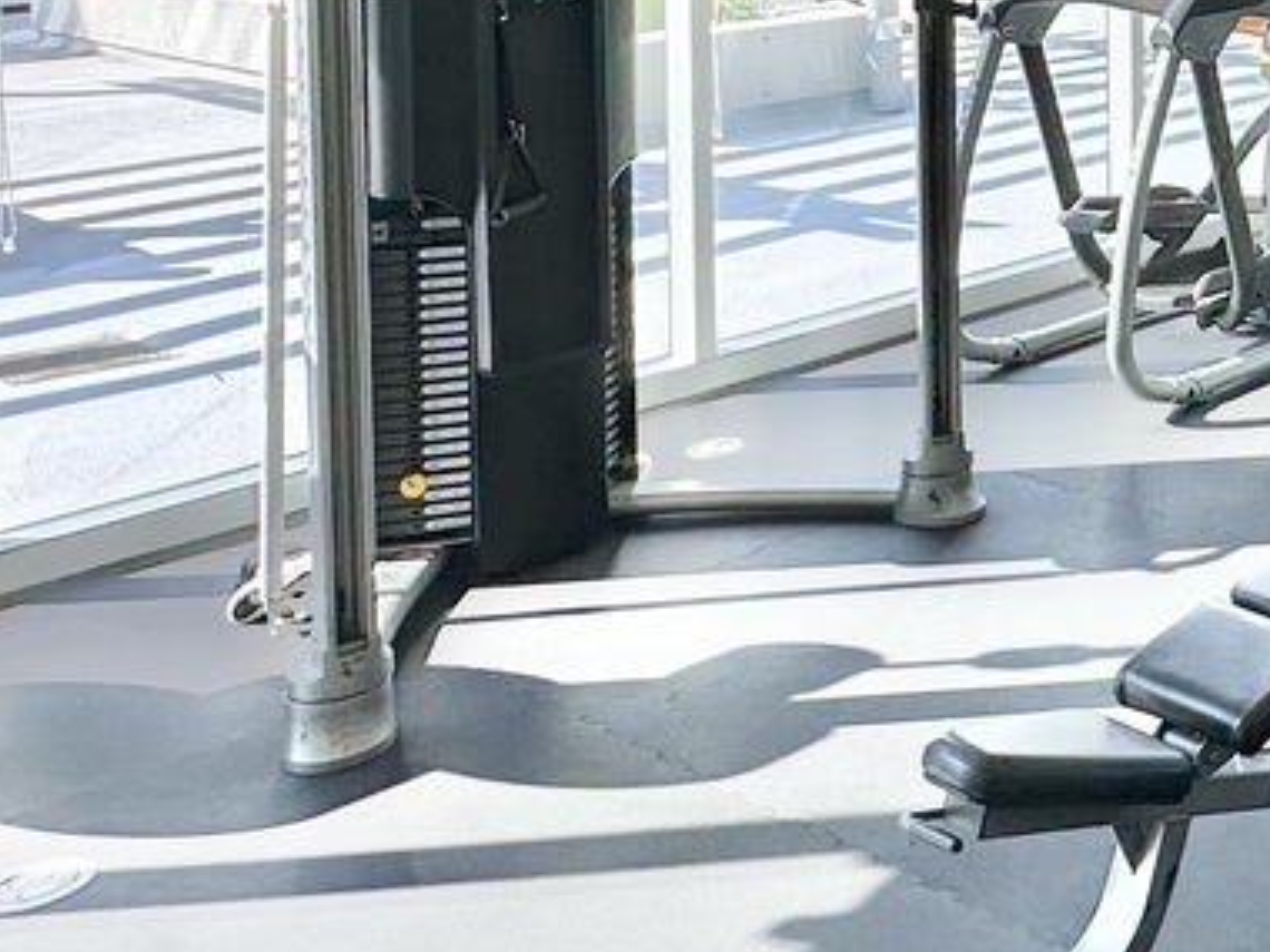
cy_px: -154
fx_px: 1944
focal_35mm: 53
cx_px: 1547
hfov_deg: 30.4
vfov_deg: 25.1
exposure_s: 1/469
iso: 40
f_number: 2.2
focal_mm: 2.22
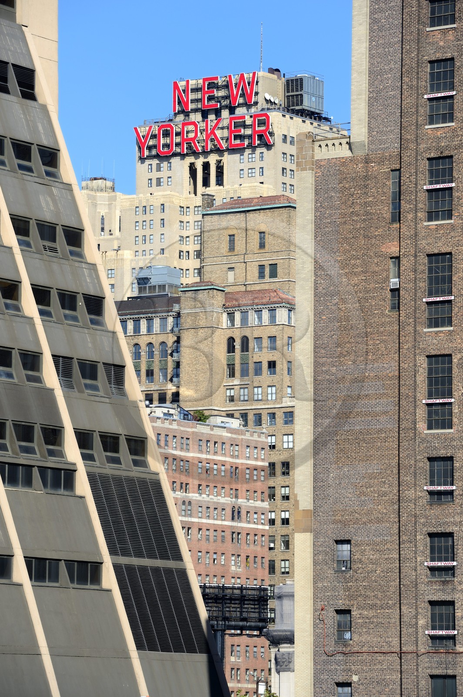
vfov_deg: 11.1
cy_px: 348
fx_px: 3575
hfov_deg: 7.4
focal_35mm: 185
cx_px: 232
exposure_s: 1/320
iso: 200
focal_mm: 185
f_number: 10
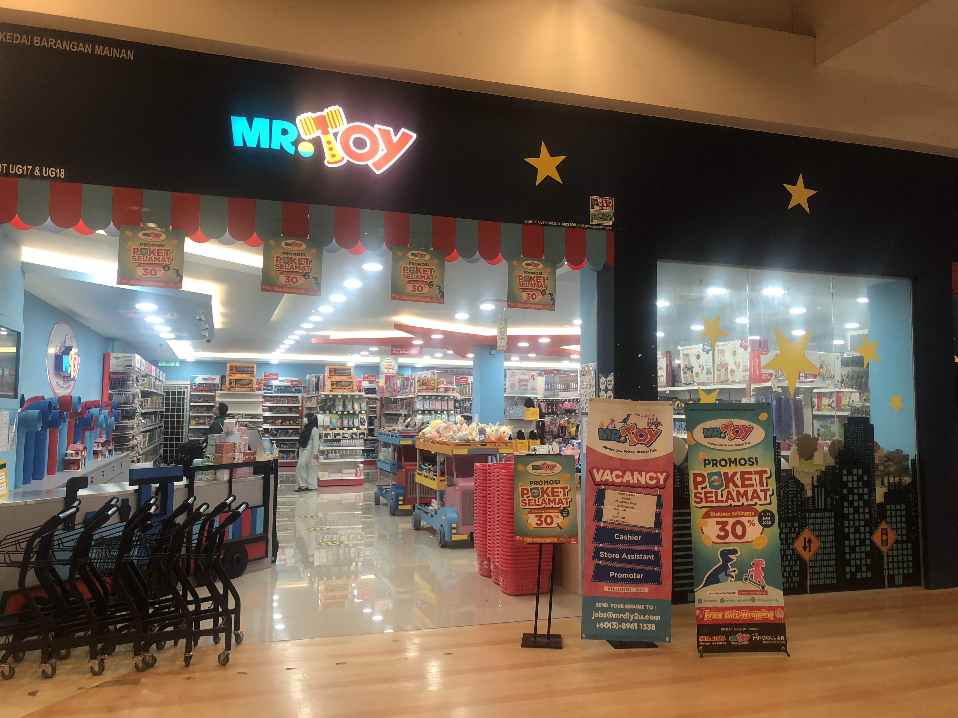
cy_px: 359
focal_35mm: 28
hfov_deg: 63.4
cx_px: 479
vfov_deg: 49.7
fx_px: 775
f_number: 1.8
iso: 32
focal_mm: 3.99
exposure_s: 1/33
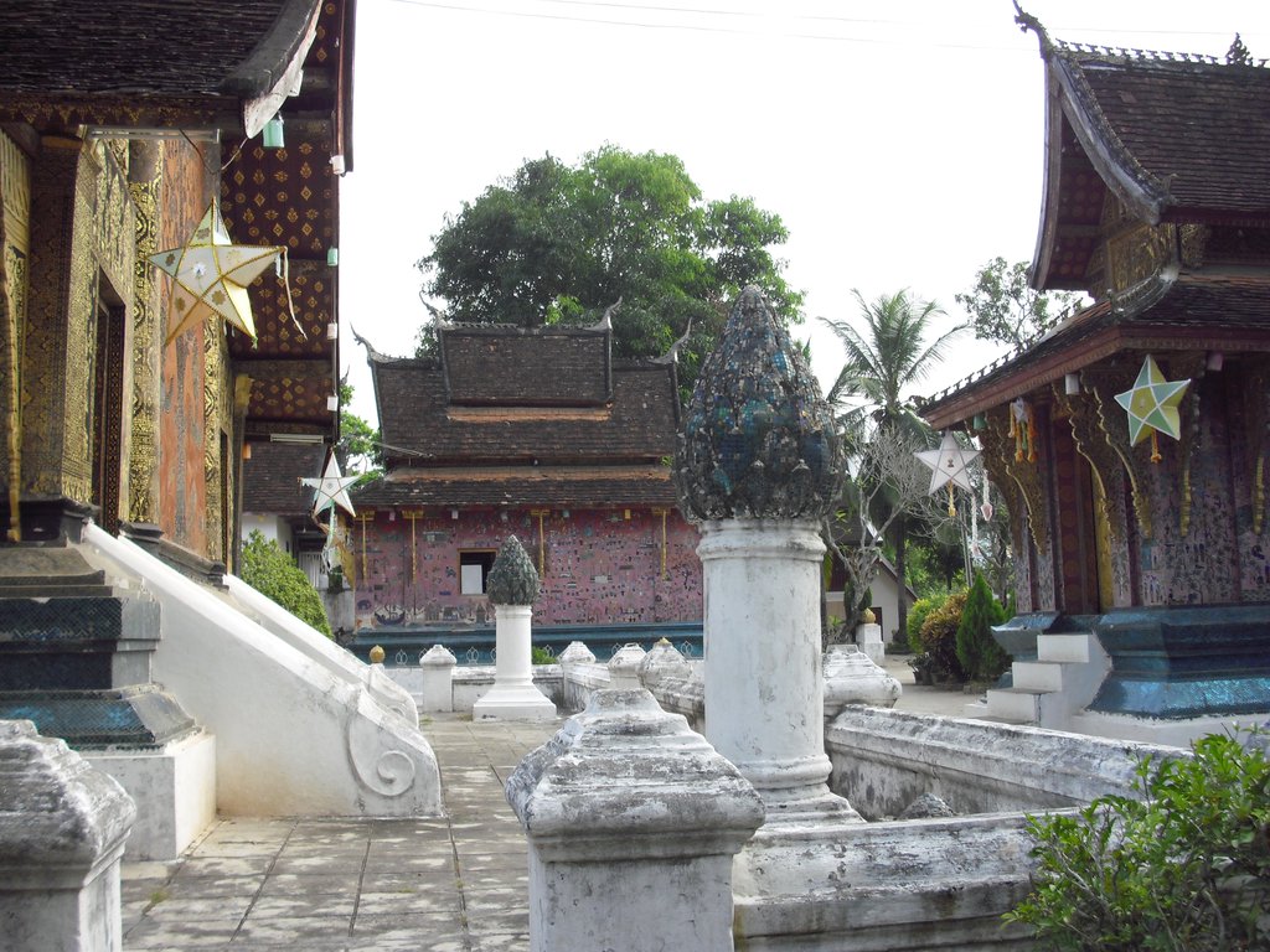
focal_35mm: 38
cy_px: 476
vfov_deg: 37.7
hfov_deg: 49.0
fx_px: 1394
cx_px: 635
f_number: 2.8
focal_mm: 6.2
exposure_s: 1/500
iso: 100
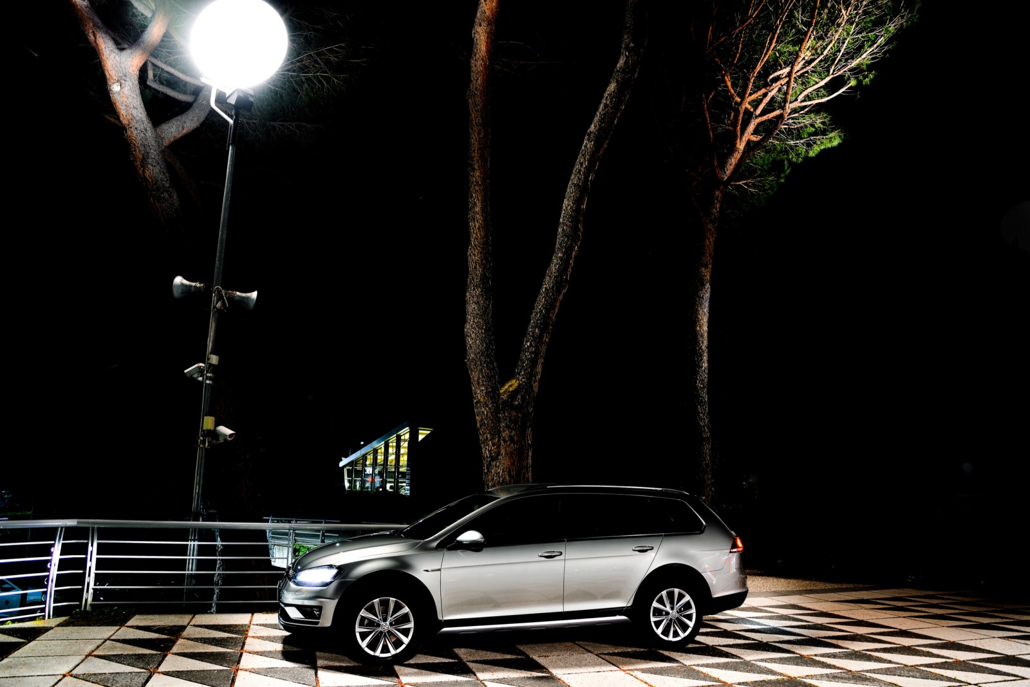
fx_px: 687
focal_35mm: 24
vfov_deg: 53.2
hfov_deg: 73.7
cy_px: 344
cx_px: 515
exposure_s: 8
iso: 100
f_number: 5.6
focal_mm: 24
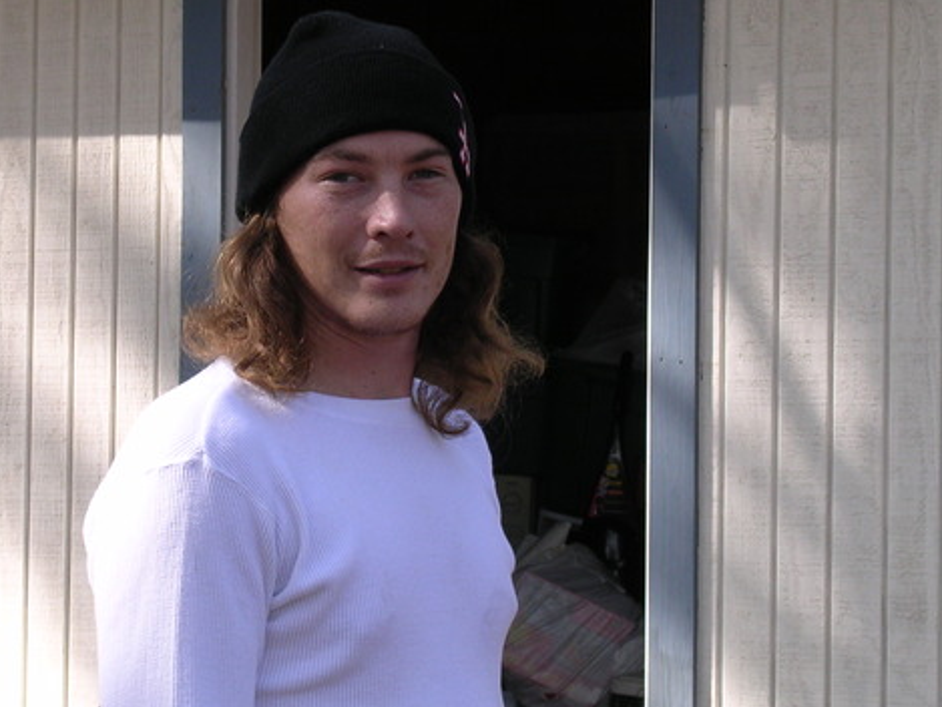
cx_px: 374
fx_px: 2994
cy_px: 275
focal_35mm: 110
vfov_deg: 13.5
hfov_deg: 17.9
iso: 100
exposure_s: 1/141
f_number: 4.1
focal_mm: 13
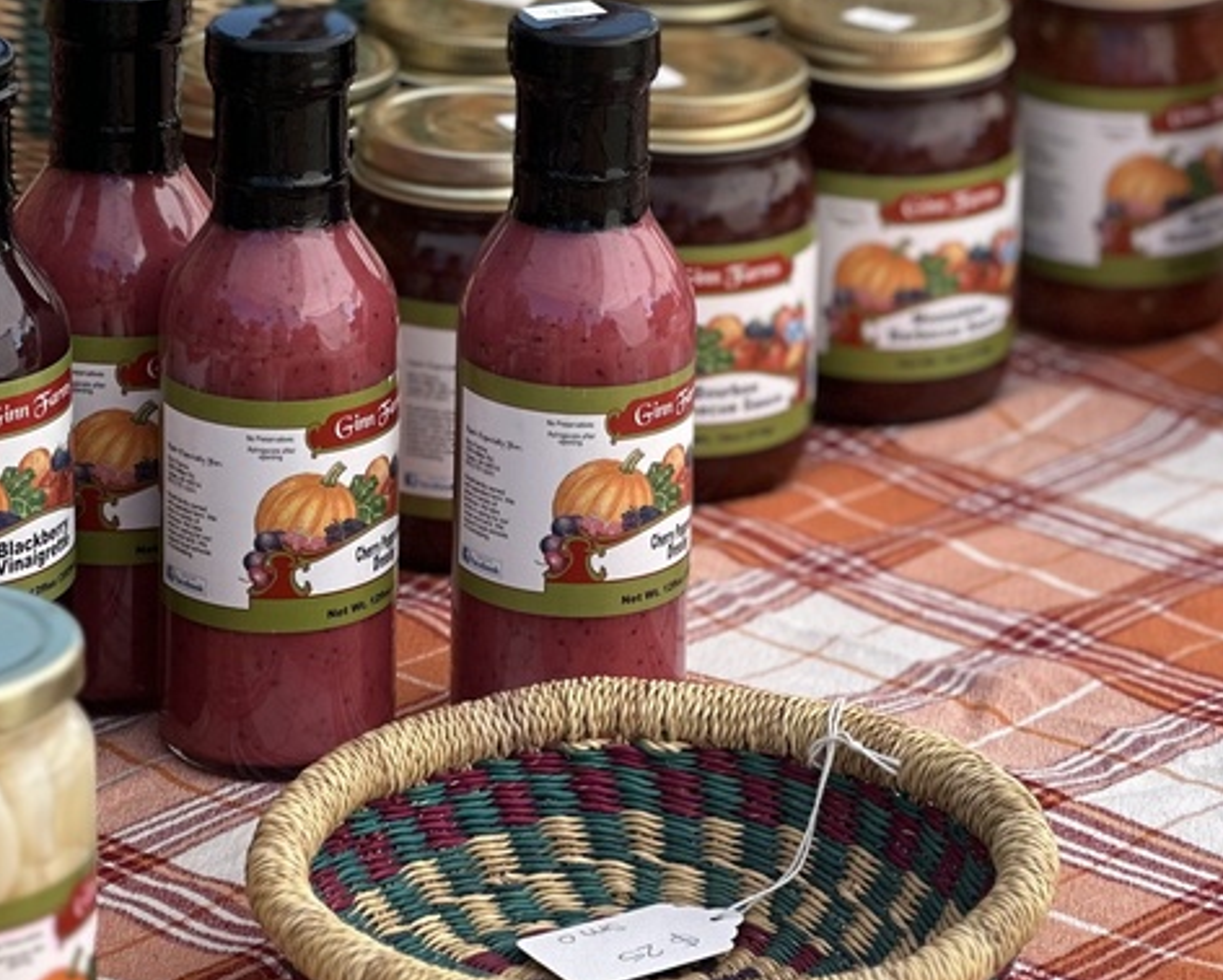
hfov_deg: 11.8
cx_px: 811
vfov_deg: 9.5
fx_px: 5902
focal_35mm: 163
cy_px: 127
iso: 20
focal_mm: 9
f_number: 2.8
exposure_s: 1/129
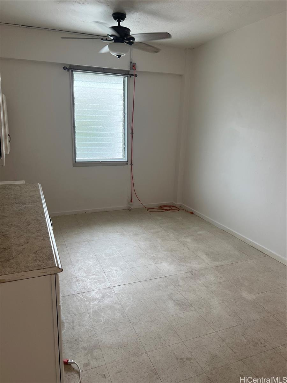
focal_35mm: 26
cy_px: 192
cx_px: 144
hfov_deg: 53.1
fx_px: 287
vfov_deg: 67.3
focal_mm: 5.7
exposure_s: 1/120
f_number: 1.5
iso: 64
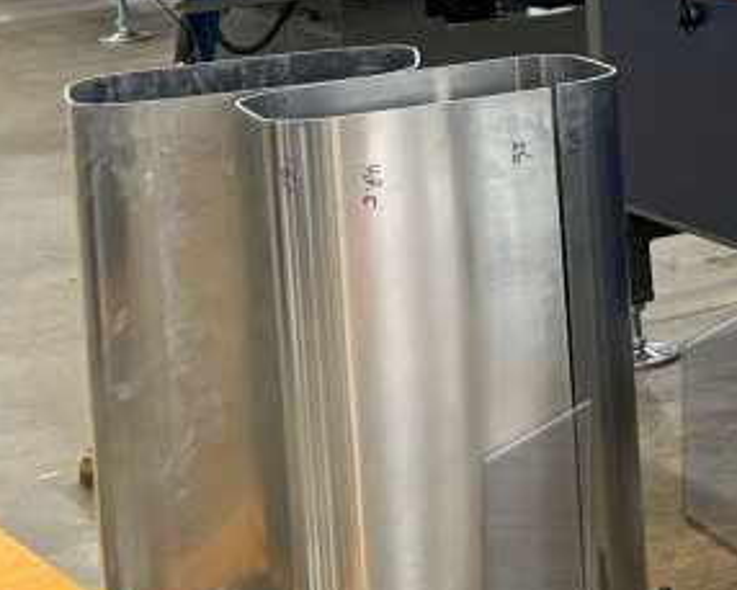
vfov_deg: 10.5
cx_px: 1788
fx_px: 3098
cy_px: -278
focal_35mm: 142
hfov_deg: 11.2
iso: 125
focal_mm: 5.96
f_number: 1.6
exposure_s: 1/94
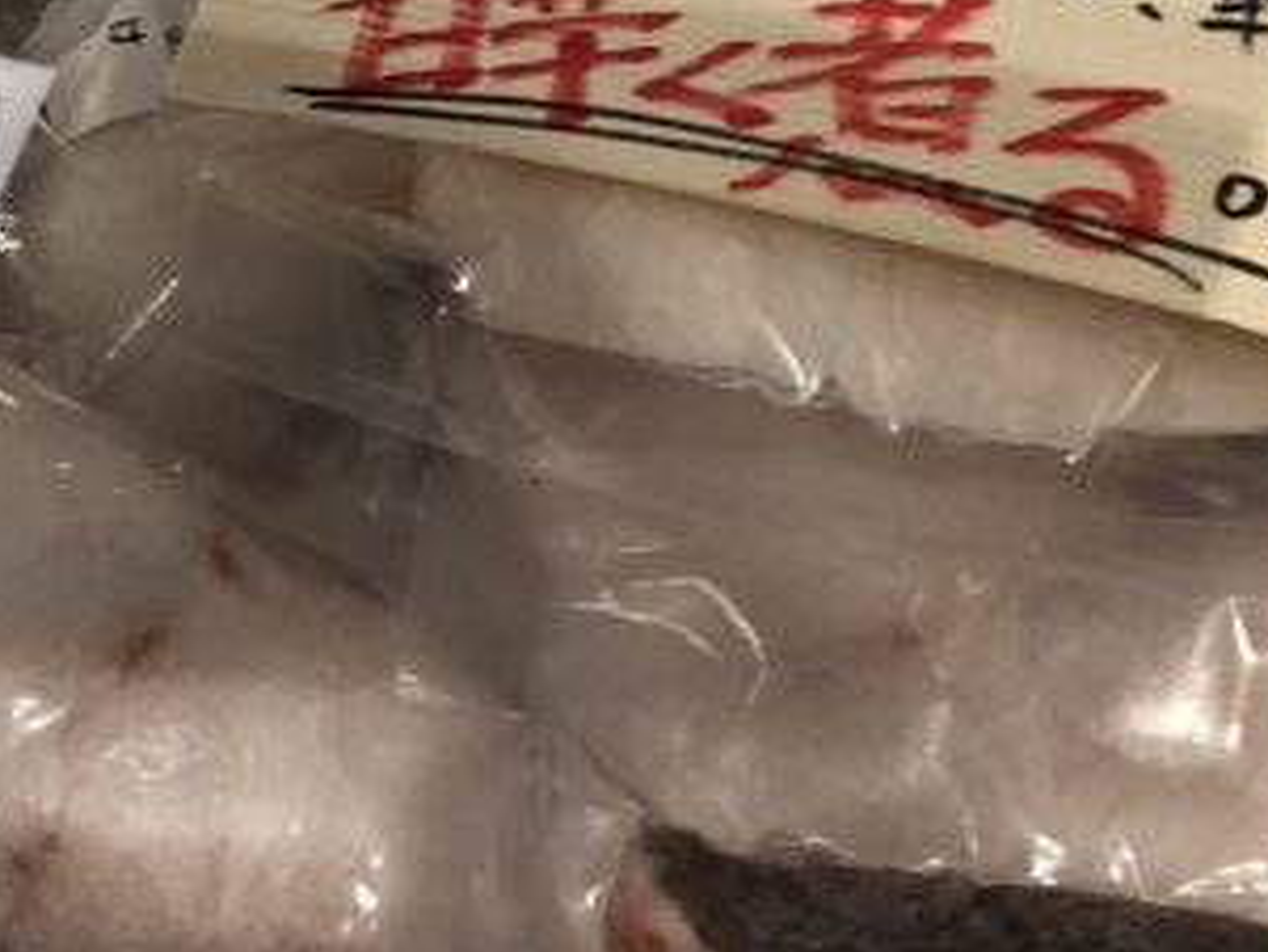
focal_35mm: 119
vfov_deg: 12.1
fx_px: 4361
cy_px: -282
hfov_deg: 16.5
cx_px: 518
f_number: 1.8
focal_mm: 4
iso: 32
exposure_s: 1/33
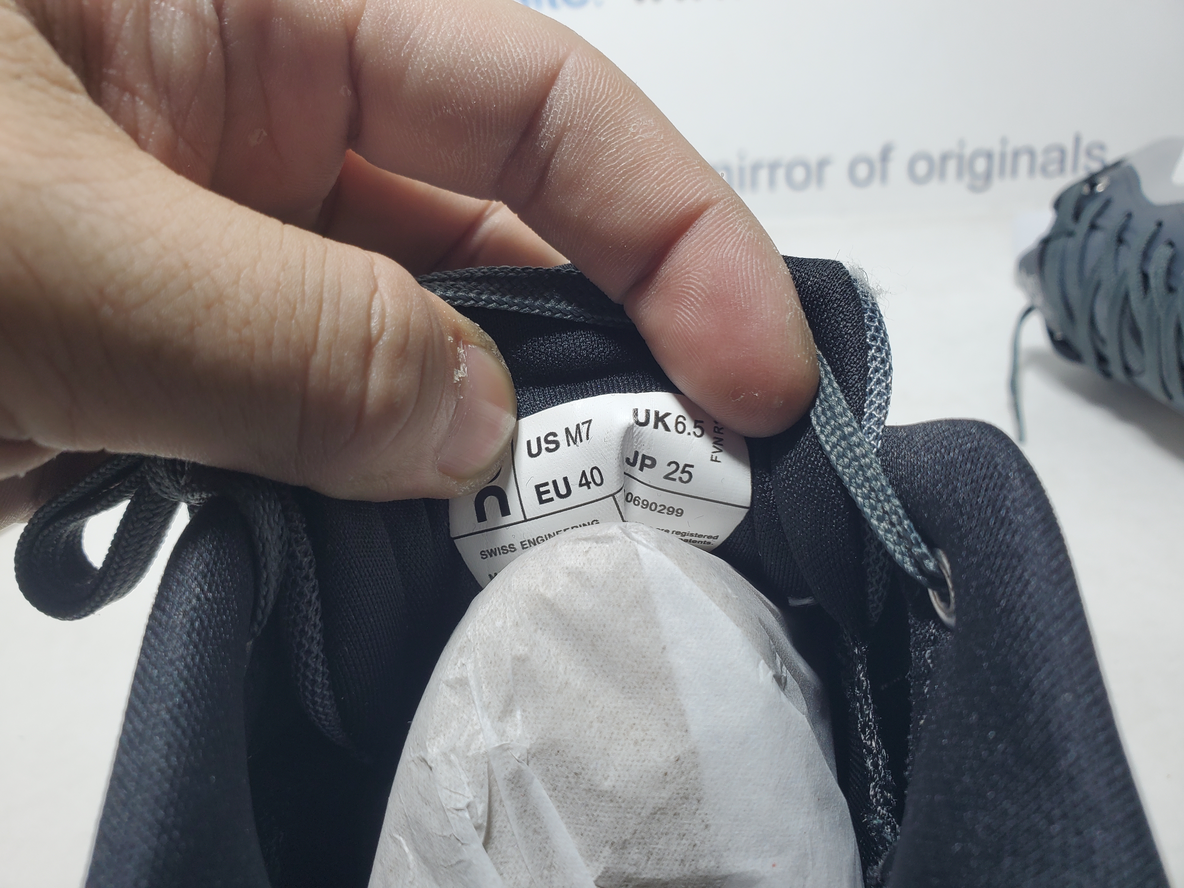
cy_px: 444
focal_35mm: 26
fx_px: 889
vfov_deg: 53.1
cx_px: 592
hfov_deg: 67.3
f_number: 2.4
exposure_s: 1/135
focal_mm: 4.3
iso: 50
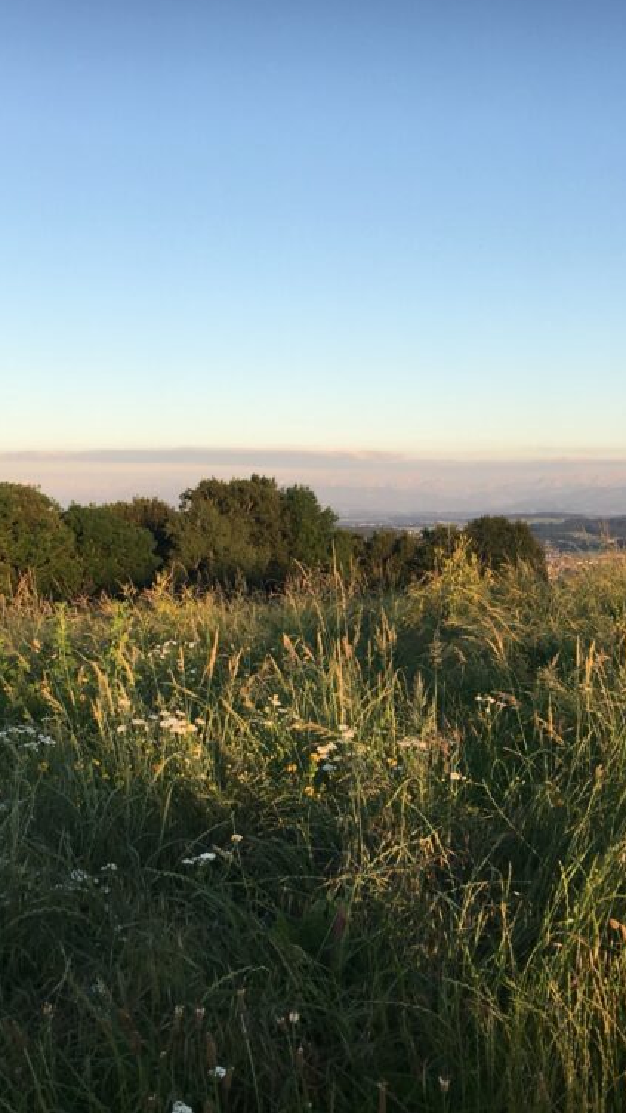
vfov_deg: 47.4
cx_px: 349
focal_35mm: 43
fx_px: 1269
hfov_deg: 27.7
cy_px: 546
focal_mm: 4.15
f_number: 2.2
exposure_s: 1/390
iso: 25
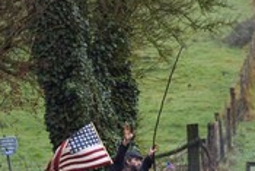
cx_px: 270
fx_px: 2212
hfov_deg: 6.6
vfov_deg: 4.4
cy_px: 159
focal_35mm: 312
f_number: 4.5
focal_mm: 130
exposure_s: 1/320
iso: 800
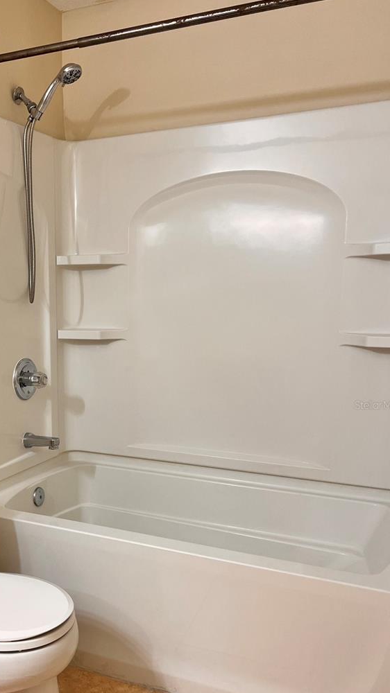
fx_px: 625
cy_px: 405
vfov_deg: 57.7
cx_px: 92
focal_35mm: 34
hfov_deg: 33.8
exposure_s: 1/120
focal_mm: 5.7
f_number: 1.5
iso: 125
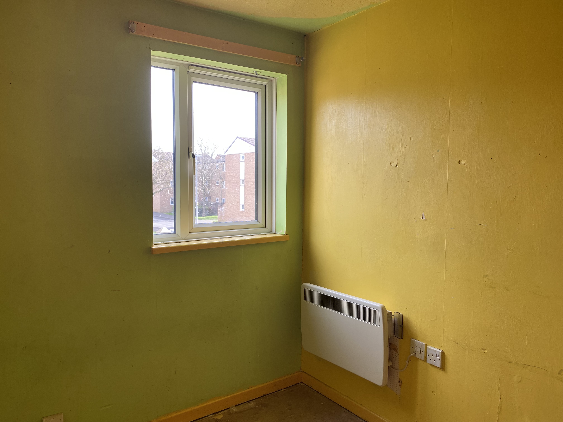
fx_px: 423
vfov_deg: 53.1
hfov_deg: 67.3
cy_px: 211
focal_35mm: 26
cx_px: 282
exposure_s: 1/122
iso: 50
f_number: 1.8
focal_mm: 4.25
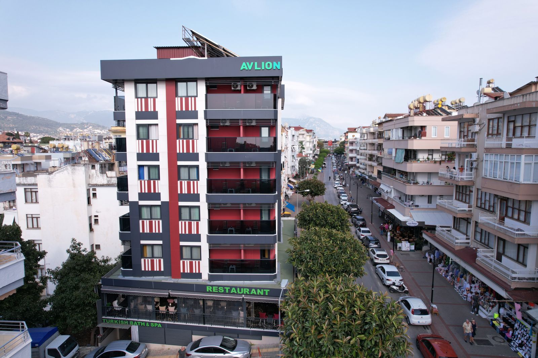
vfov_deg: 57.2
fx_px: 329
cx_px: 269
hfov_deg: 78.6
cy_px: 179
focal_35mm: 22
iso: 100
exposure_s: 1/240
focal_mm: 8.38
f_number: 2.8
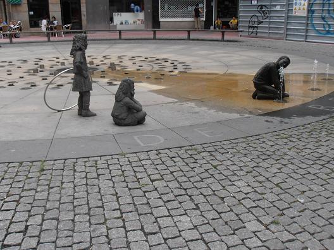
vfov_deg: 32.9
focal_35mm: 44
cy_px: 125
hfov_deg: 42.9
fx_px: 425
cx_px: 167
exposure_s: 1/320
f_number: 4.2
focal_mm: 7.87
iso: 80
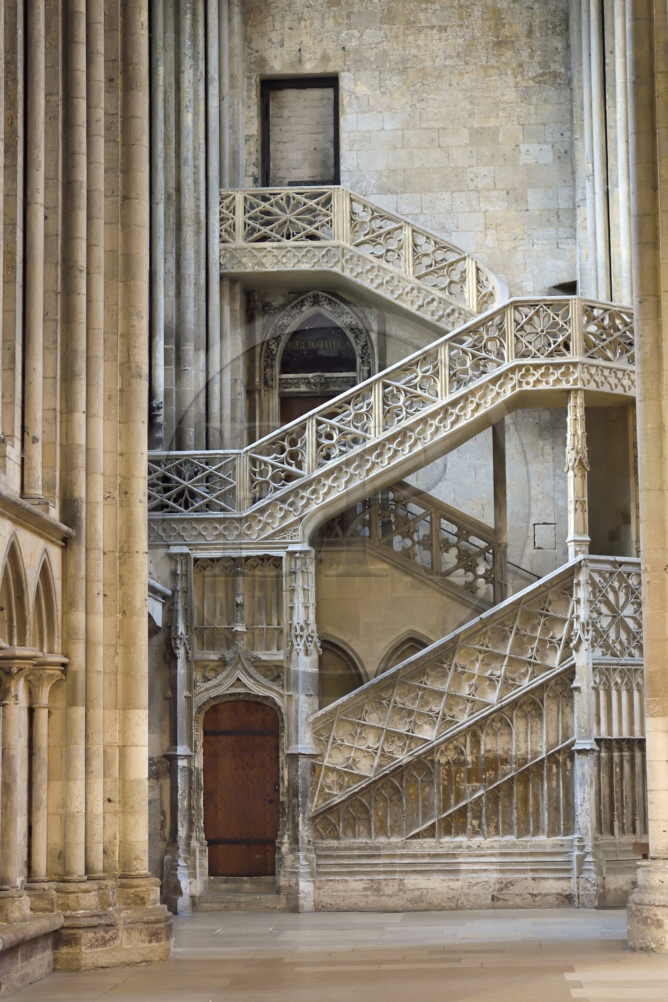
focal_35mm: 70
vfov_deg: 28.8
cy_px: 501
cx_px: 334
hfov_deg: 19.5
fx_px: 1948
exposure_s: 1/40
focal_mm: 70
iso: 4000
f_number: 3.5
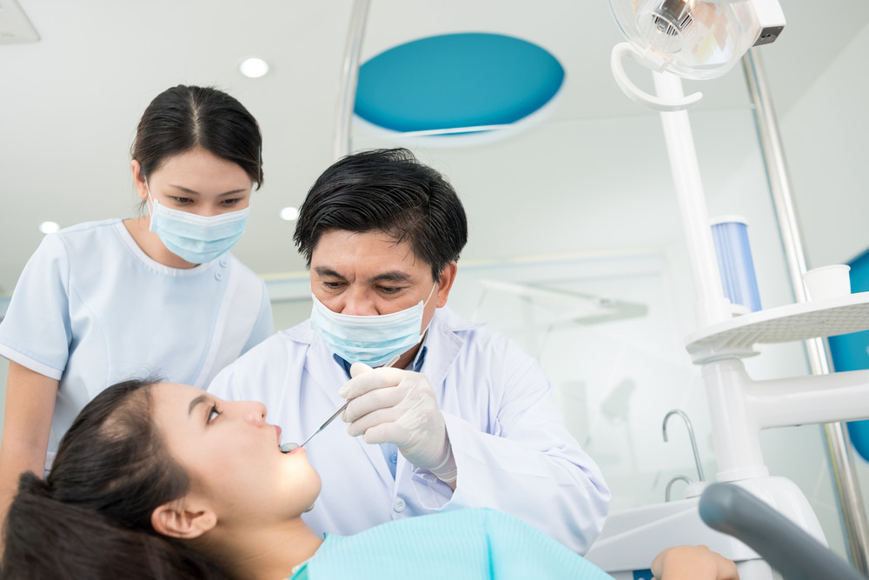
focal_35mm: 35
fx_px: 845
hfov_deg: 54.4
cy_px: 290
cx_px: 434
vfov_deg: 37.9
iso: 100
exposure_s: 1/160
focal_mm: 35
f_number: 4
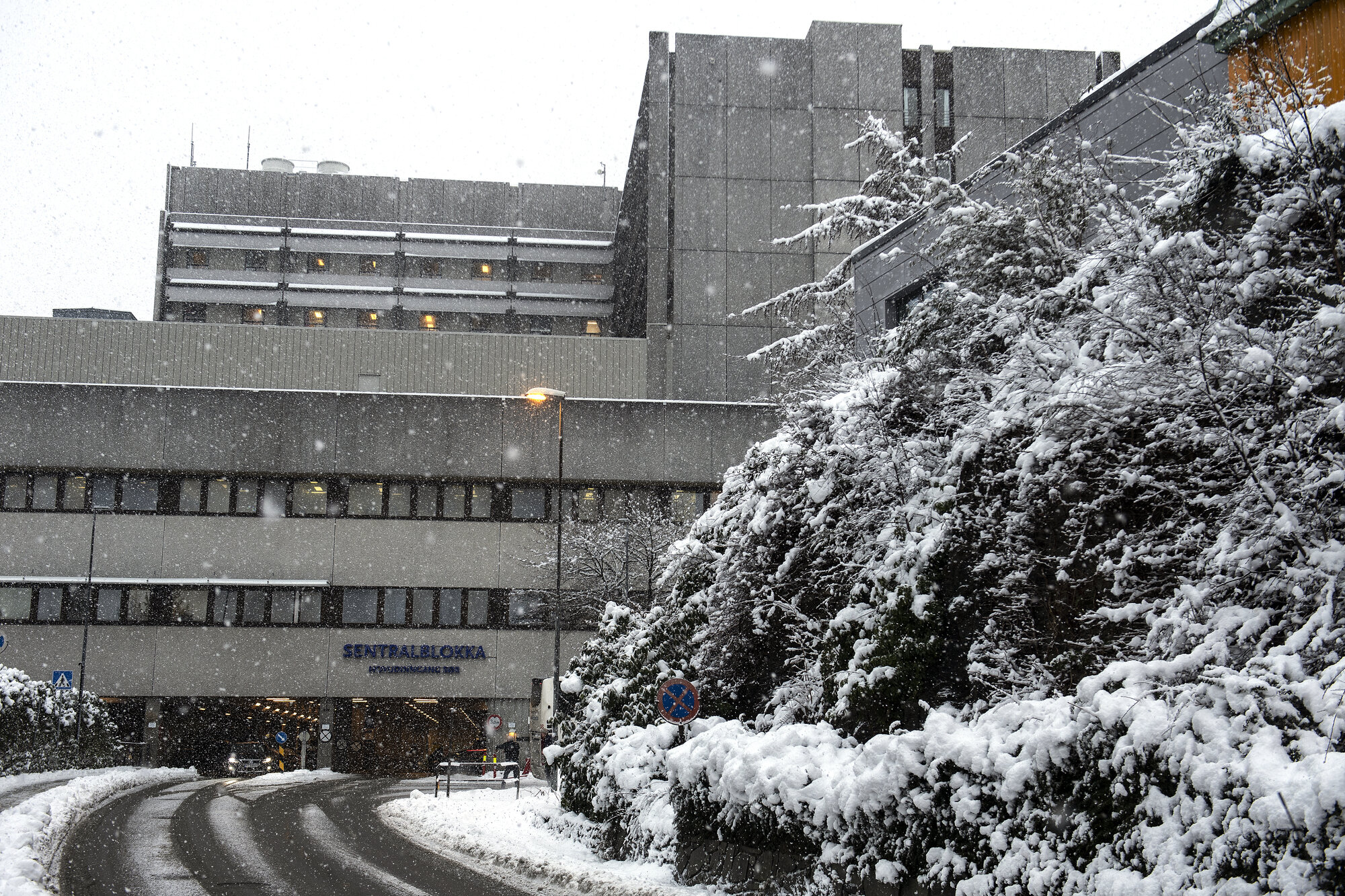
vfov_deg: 30.5
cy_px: 448
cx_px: 672
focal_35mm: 44
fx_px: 1644
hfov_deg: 44.5
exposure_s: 1/160
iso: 400
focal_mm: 44
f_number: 5.6
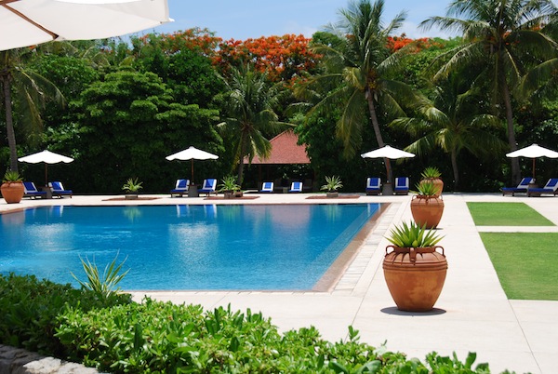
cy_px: 187
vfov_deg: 18.2
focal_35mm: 75
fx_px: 1164
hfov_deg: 27.0
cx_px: 279
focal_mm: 50
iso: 100
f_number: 6.3
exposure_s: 1/160
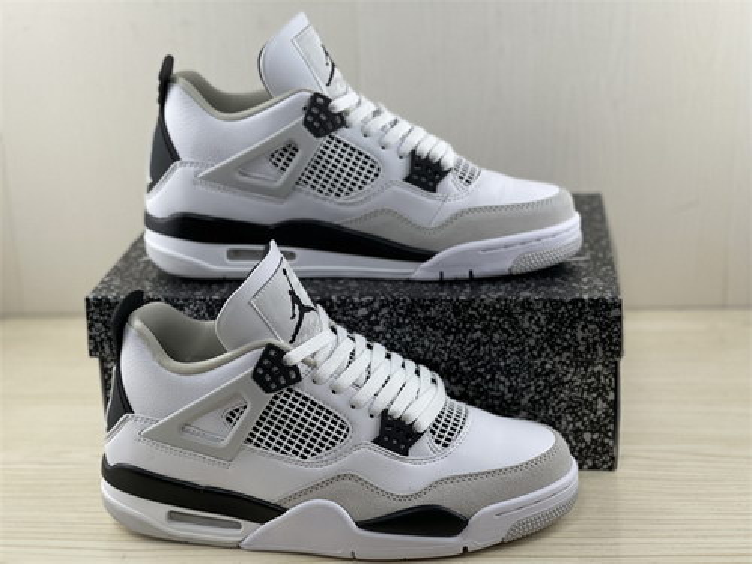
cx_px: 376
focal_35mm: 64
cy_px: 282
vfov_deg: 22.9
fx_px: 1390
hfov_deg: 30.3
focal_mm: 7.5
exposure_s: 1/100
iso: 125
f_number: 2.2
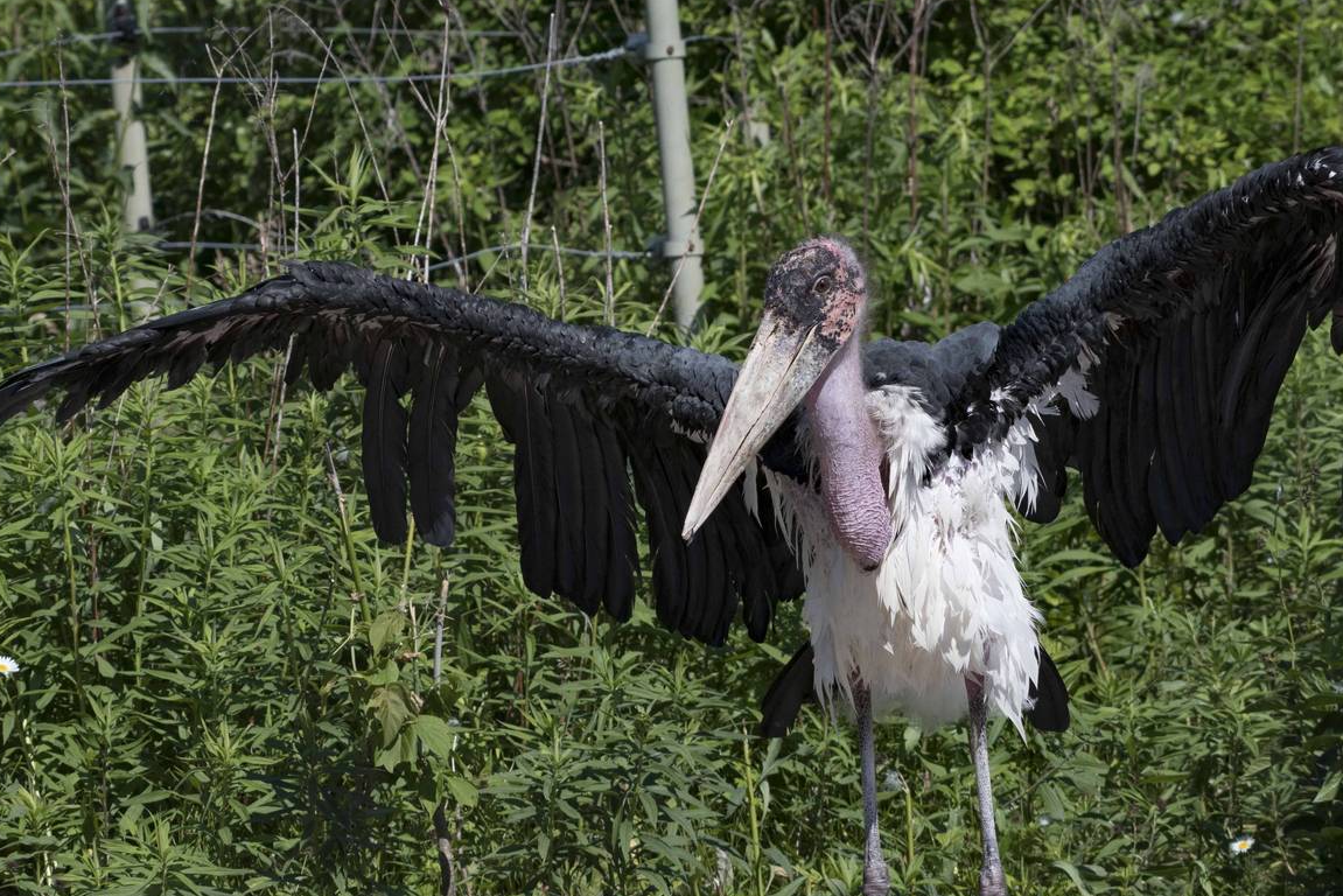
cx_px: 523
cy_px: 537
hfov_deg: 4.9
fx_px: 15559
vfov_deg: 3.3
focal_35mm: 417
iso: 320
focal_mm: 200
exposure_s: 1/2000
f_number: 7.1
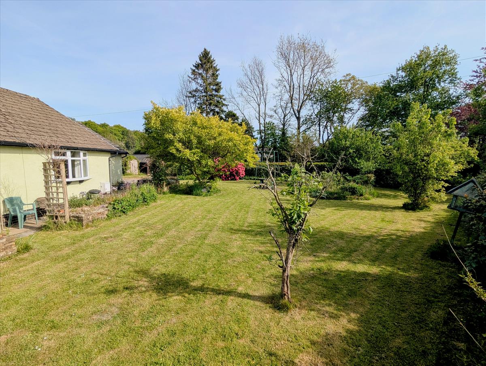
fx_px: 225
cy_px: 183
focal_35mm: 16
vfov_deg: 78.2
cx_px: 243
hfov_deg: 94.4
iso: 50
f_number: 2.2
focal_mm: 2.35
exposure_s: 1/1192
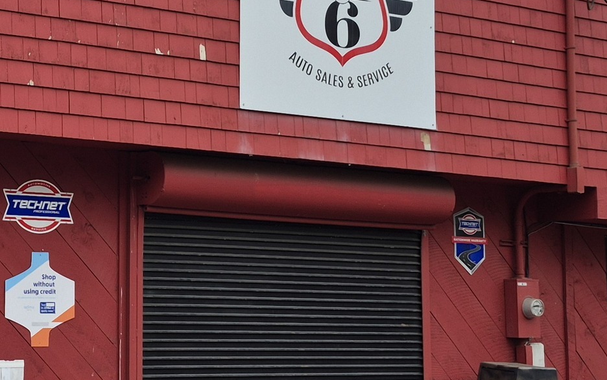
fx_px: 1323
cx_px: 73
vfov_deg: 16.3
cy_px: 132
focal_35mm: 80
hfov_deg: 25.1
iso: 25
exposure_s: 1/233
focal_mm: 5.4
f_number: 1.8
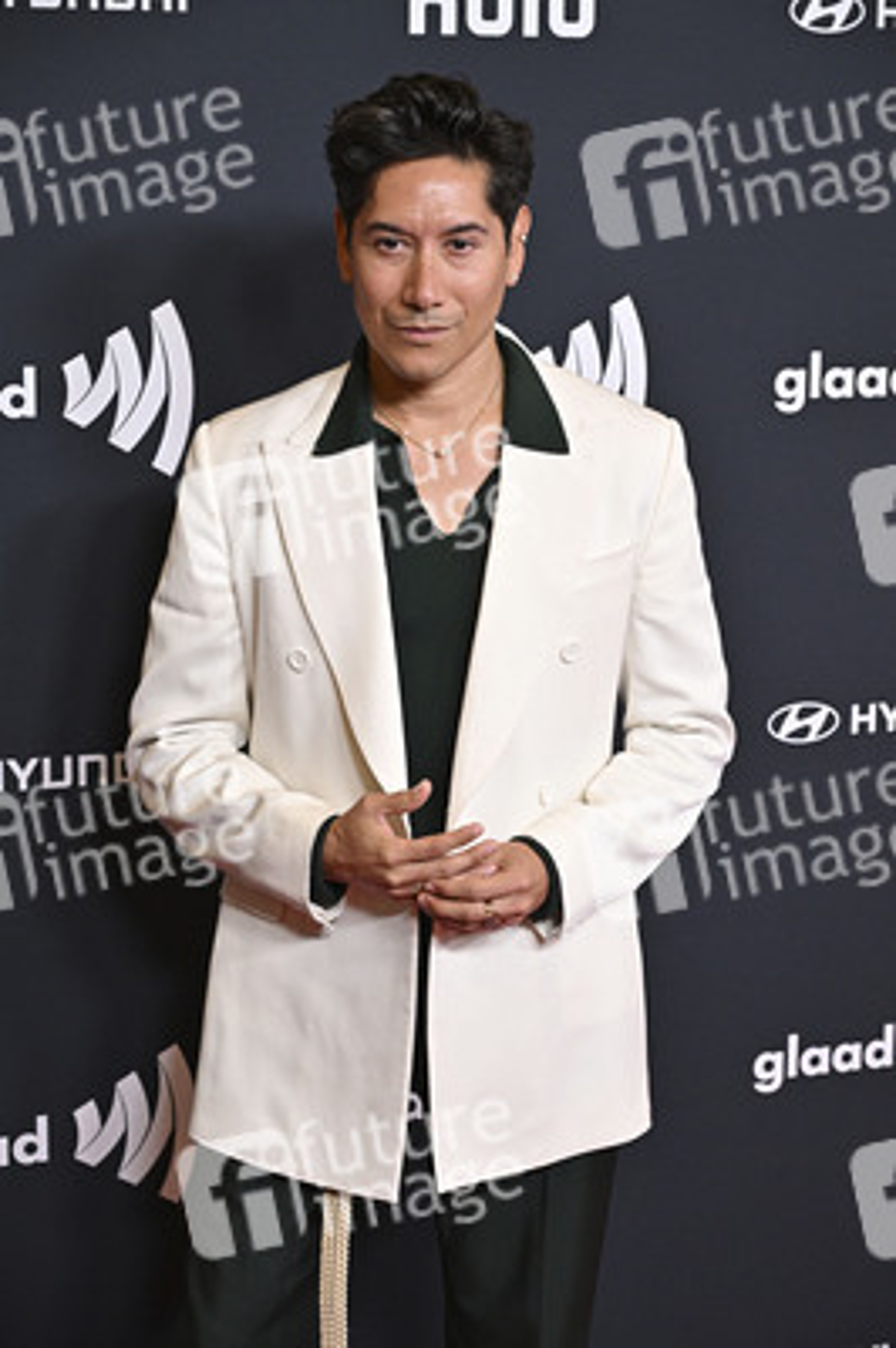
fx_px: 2655
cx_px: 448
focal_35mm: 71
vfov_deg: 28.5
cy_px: 674
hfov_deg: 19.2
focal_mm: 71
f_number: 5.6
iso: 4000
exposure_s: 1/250
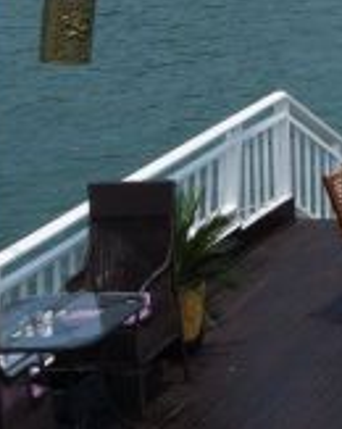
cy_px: -207
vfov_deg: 11.8
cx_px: 942
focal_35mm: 157
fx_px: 1990
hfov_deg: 8.6
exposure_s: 1/800
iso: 125
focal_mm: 12.78
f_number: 5.6
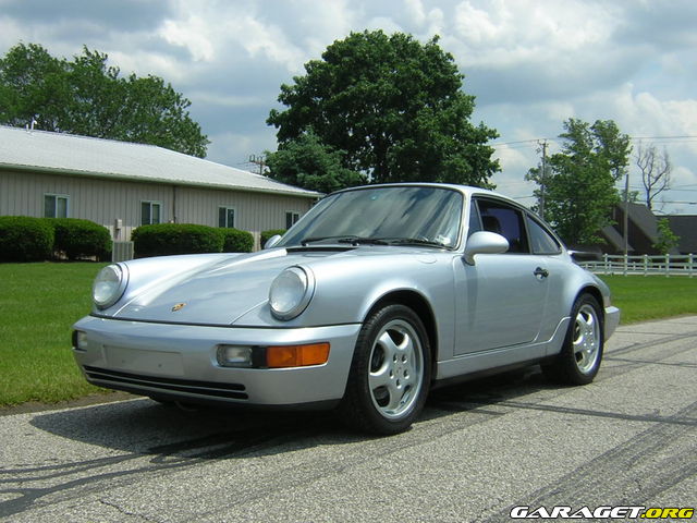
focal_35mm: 43
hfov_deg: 43.9
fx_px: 866
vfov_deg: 33.6
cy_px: 262
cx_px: 348
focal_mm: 5.6
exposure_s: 1/434
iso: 100
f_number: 5.6
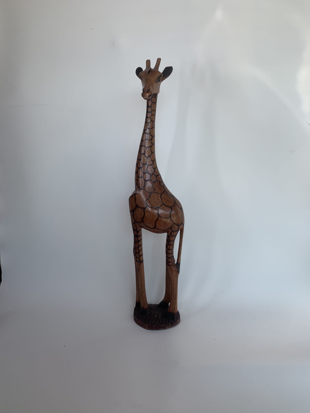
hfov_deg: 53.1
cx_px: 155
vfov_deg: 67.3
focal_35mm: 26
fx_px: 310
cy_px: 206
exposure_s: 1/492
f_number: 1.8
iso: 25
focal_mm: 4.25
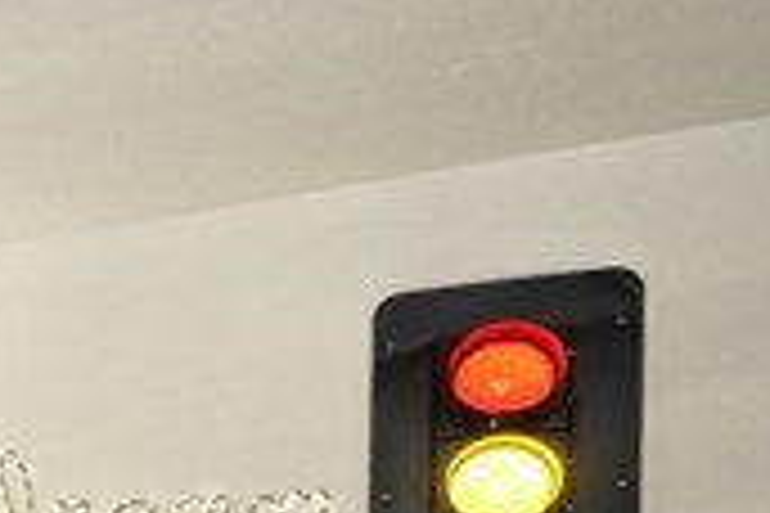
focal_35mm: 56
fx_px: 1198
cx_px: -576
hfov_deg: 22.6
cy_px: 729
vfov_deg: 21.1
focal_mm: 10
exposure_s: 1/20
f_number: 9
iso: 200
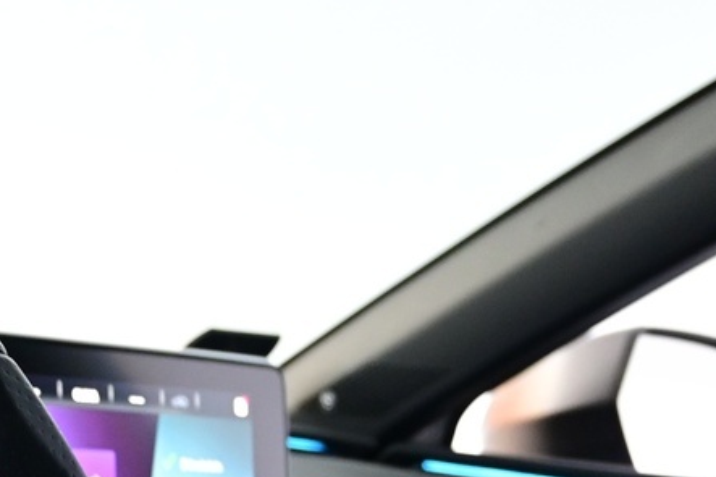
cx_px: 26
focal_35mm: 107
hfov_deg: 18.7
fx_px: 2125
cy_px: 831
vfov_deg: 11.9
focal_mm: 19.5
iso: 1400
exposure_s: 1/30
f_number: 3.8
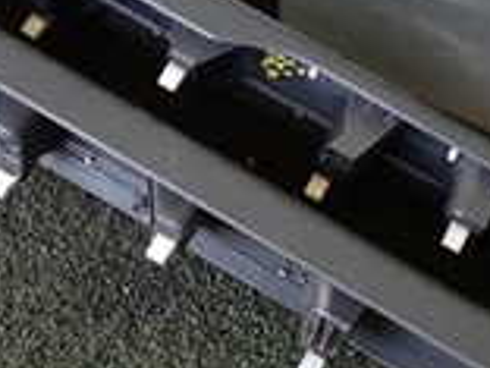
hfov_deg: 20.4
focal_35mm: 96
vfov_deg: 14.6
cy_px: -142
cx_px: 320
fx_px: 1359
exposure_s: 1/60
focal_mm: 4.5
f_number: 2
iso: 160
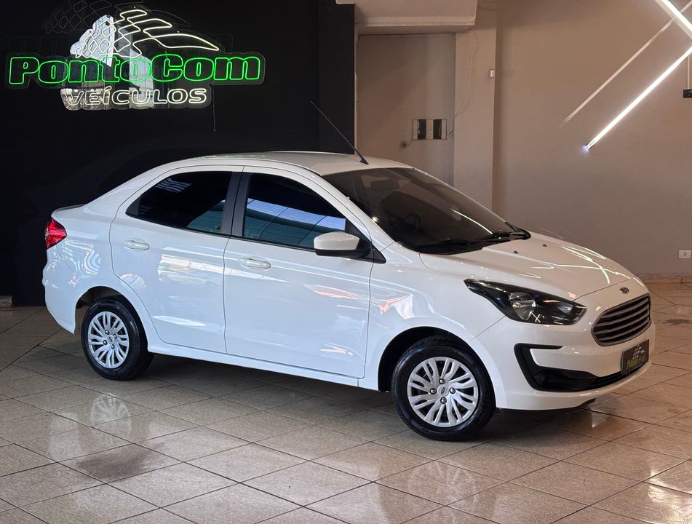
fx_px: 1043
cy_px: 262
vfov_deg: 28.2
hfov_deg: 36.7
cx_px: 346
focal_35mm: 52
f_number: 1.6
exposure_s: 1/60
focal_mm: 5.96
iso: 32
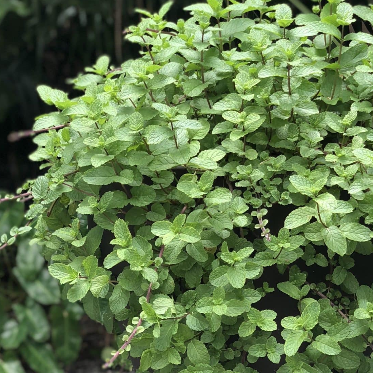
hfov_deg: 16.2
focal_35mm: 107
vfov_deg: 16.2
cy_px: 297
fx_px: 1304
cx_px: 300
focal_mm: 6
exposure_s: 1/60
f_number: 2.4
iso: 16
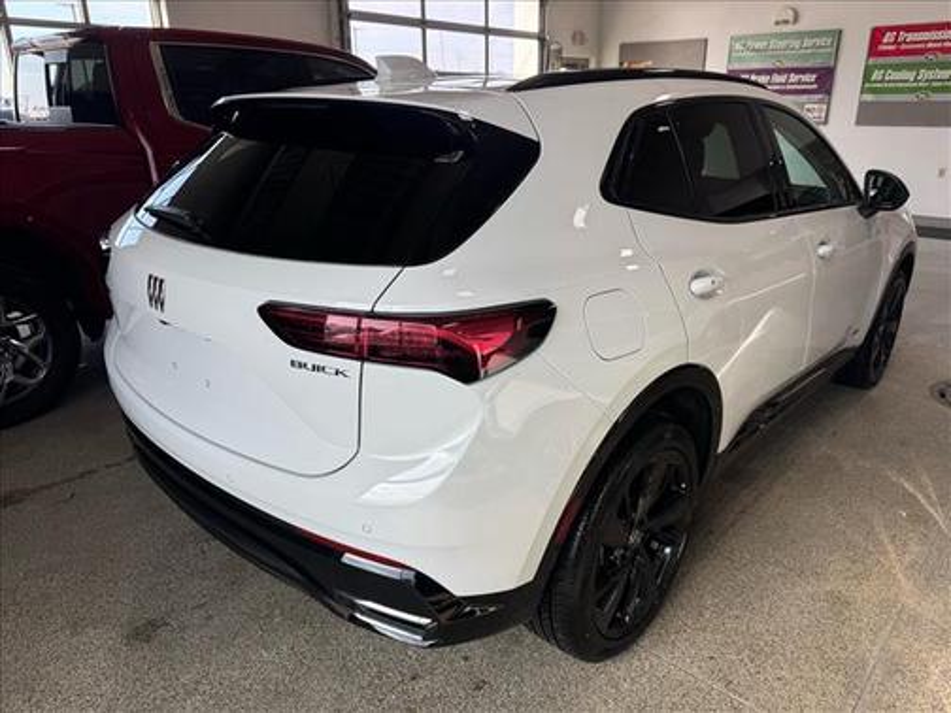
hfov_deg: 71.6
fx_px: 659
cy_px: 356
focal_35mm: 24
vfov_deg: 56.8
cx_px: 476
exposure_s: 1/522
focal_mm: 6.76
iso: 80
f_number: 1.78
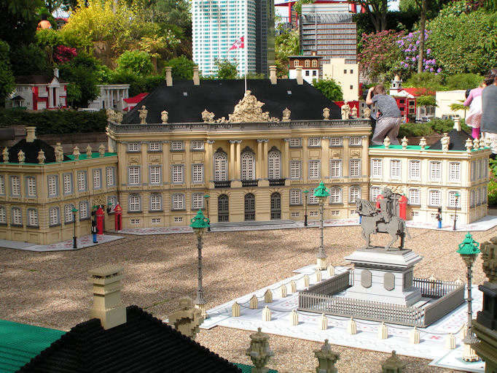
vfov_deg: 21.9
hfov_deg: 29.0
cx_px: 248
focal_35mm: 67
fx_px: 962
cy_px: 186
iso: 50
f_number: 5.6
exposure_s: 1/200
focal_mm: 11.1
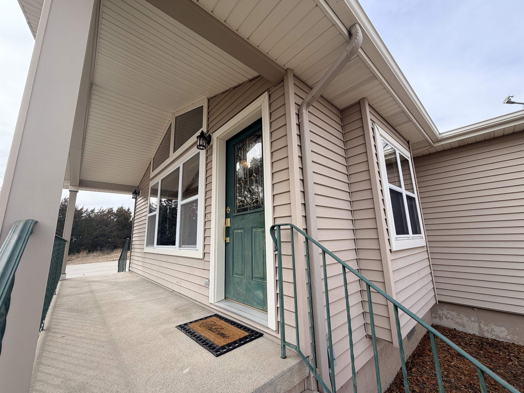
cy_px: 196
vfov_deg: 85.7
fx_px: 212
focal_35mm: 14
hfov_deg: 102.1
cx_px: 262
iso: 40
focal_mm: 2.22
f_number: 2.2
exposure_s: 1/651
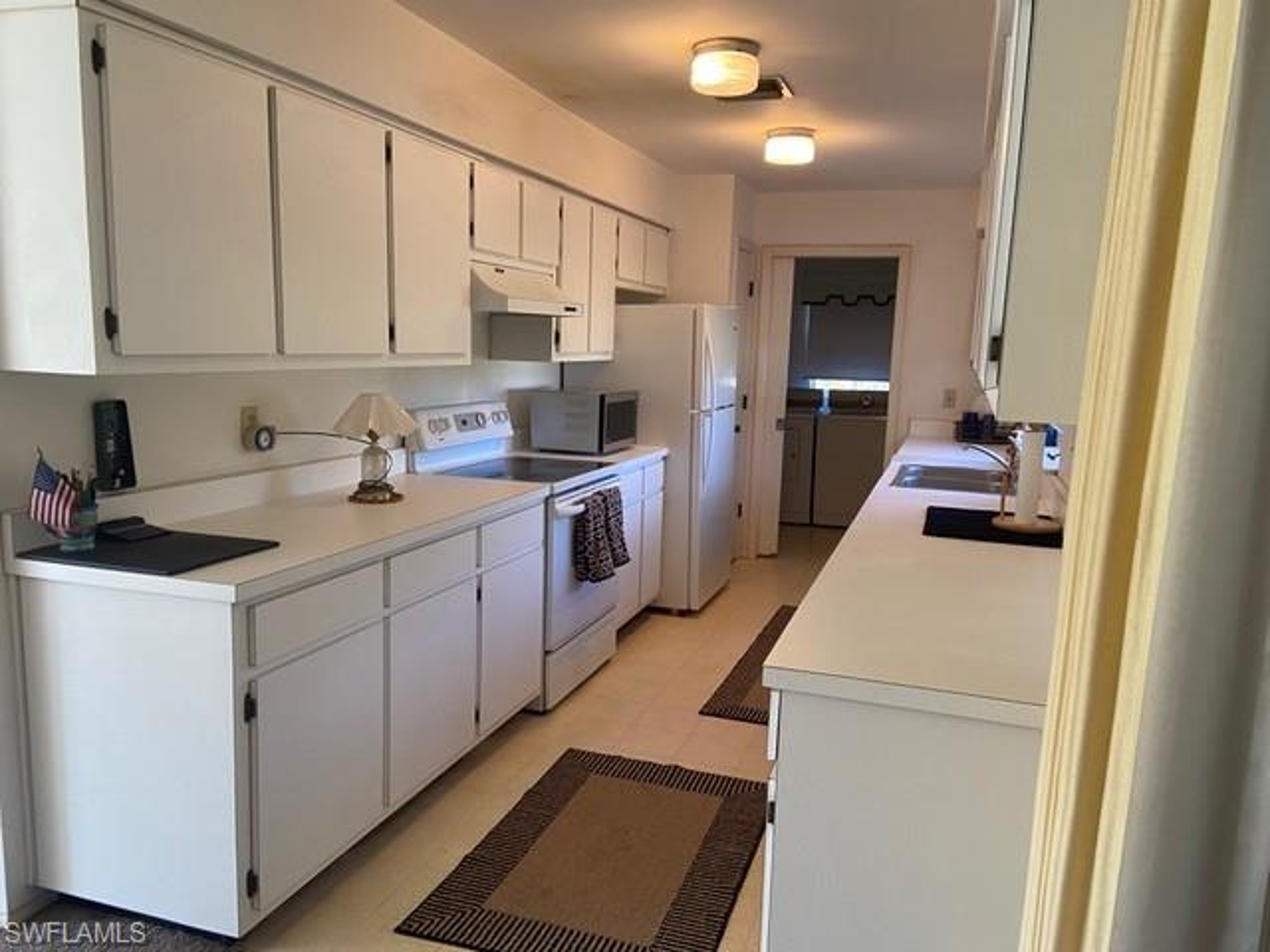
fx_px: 954
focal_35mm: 26
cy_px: 476
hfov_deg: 67.3
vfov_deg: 53.1
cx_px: 635
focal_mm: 4.25
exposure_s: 1/60
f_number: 1.8
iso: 80
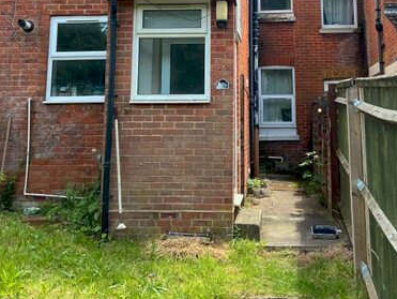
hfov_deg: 38.7
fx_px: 563
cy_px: 26
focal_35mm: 49
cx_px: 235
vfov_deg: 28.5
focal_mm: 4.25
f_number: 1.8
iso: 32
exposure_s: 1/644
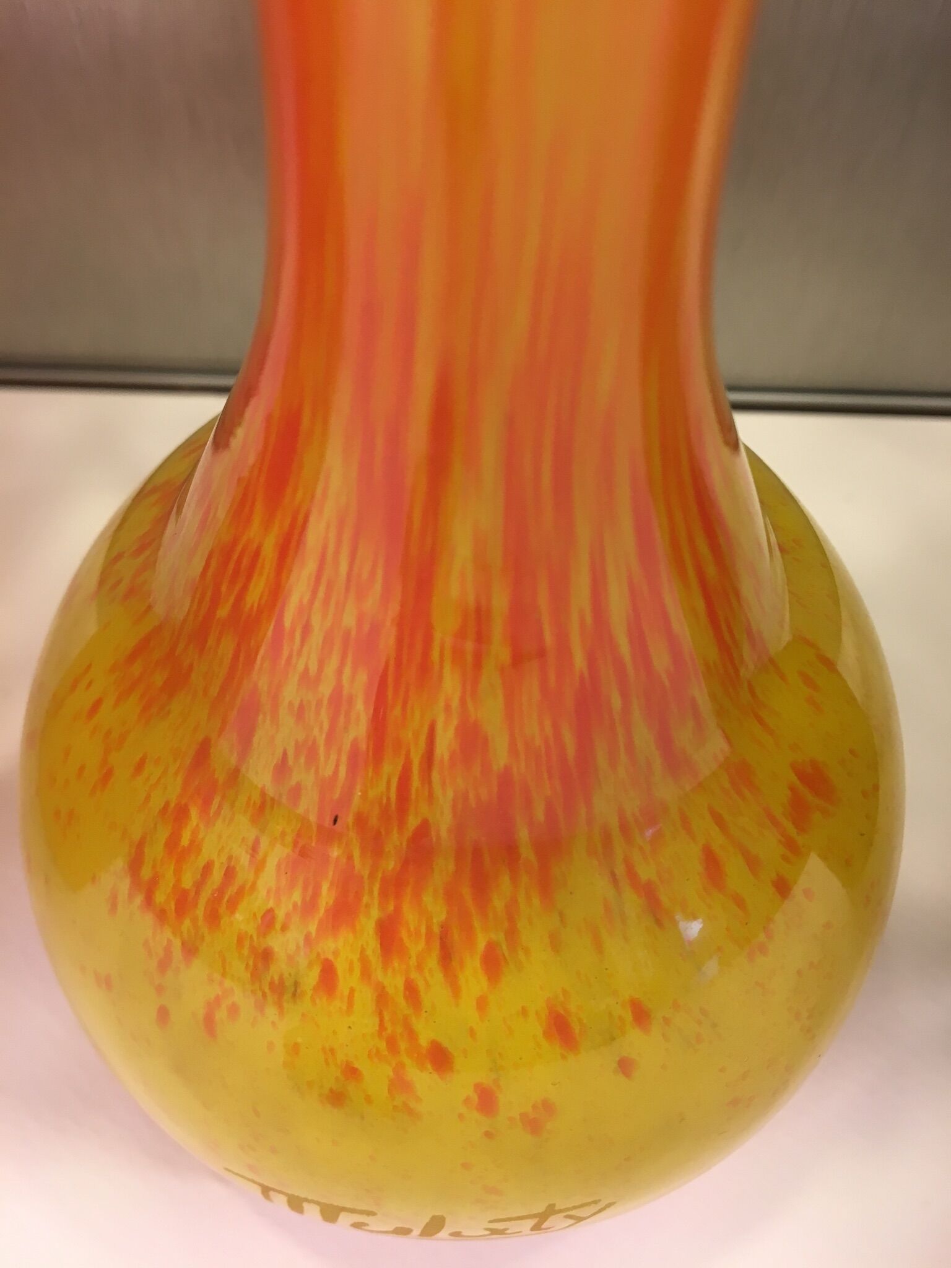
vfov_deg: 61.7
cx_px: 476
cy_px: 634
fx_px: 1062
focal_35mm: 29
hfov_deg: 48.2
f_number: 2.2
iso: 64
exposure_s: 1/33
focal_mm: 4.15
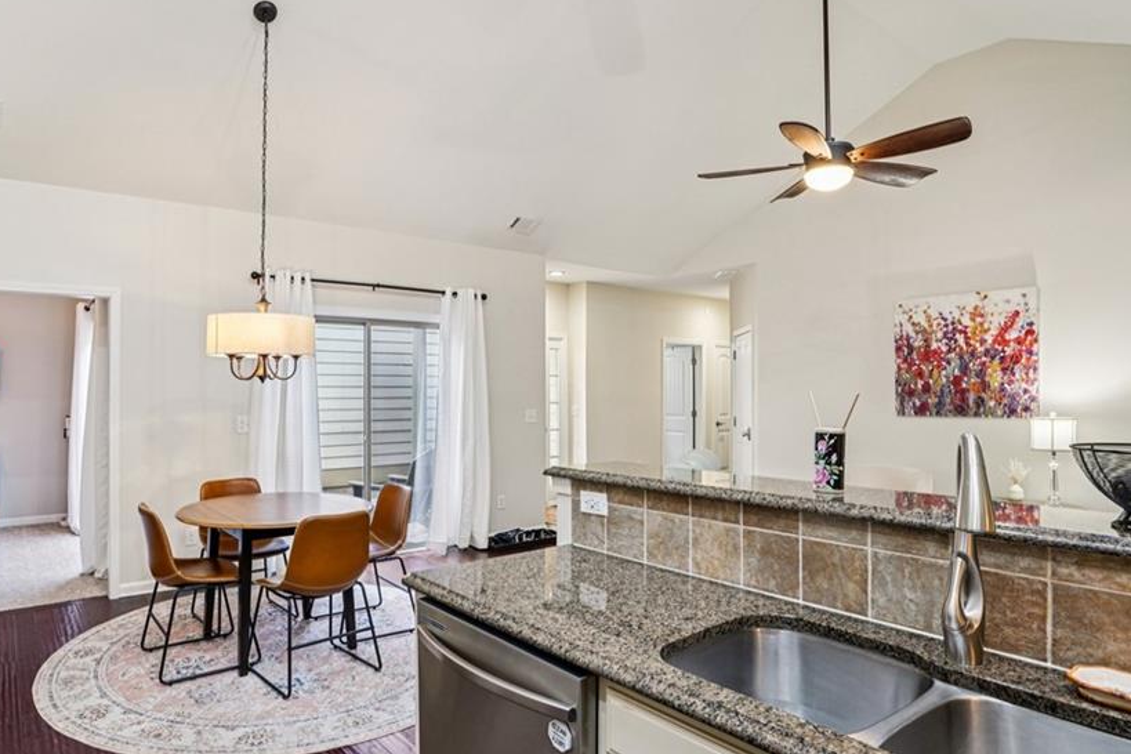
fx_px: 628
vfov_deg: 61.8
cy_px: 409
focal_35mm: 20
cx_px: 472
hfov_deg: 83.3
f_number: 8
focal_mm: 16
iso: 400
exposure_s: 1/5
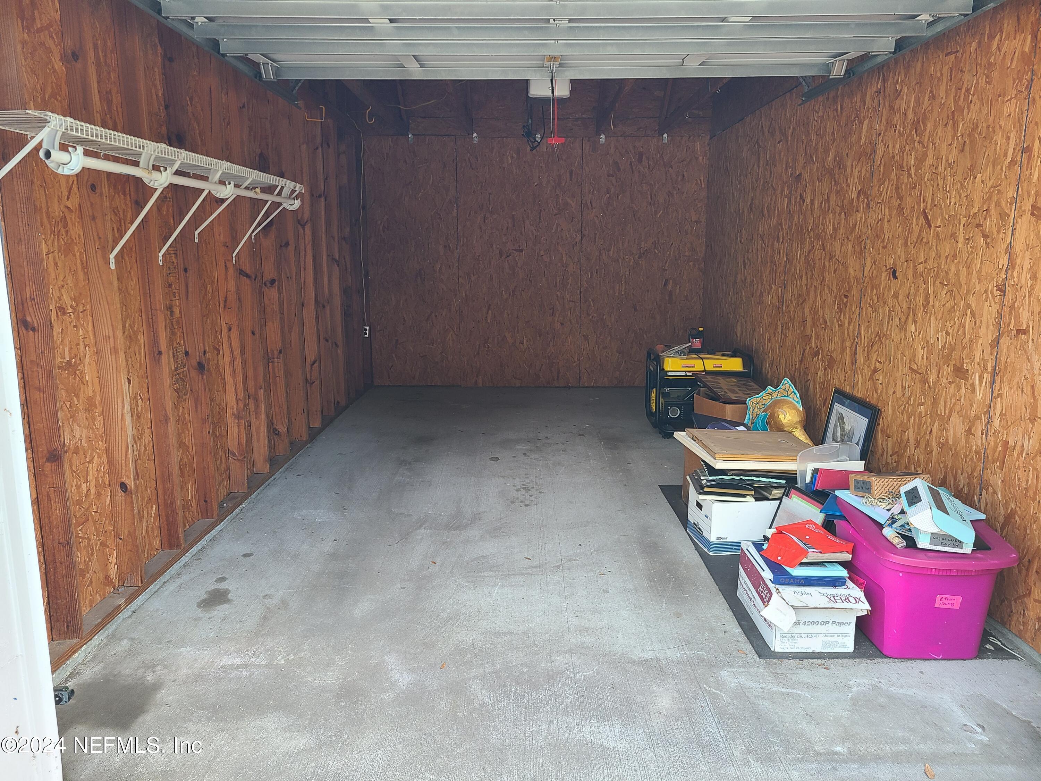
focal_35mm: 26
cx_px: 520
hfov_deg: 67.3
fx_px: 782
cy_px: 390
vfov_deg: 53.1
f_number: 1.8
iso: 80
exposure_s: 1/120
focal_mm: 5.4
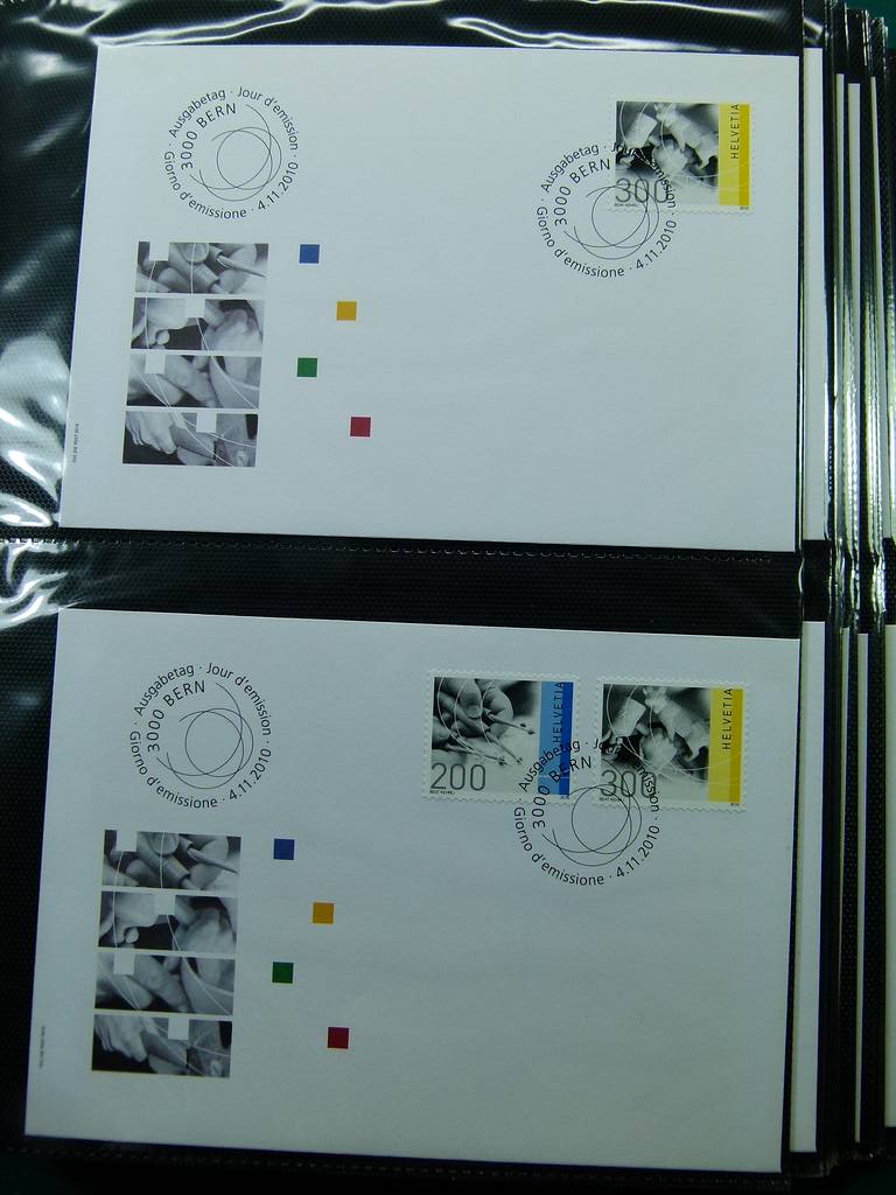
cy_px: 598
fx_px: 1242
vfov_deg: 51.4
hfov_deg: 39.7
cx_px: 448
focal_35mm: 36
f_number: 4
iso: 100
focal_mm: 6.5
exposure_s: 1/125
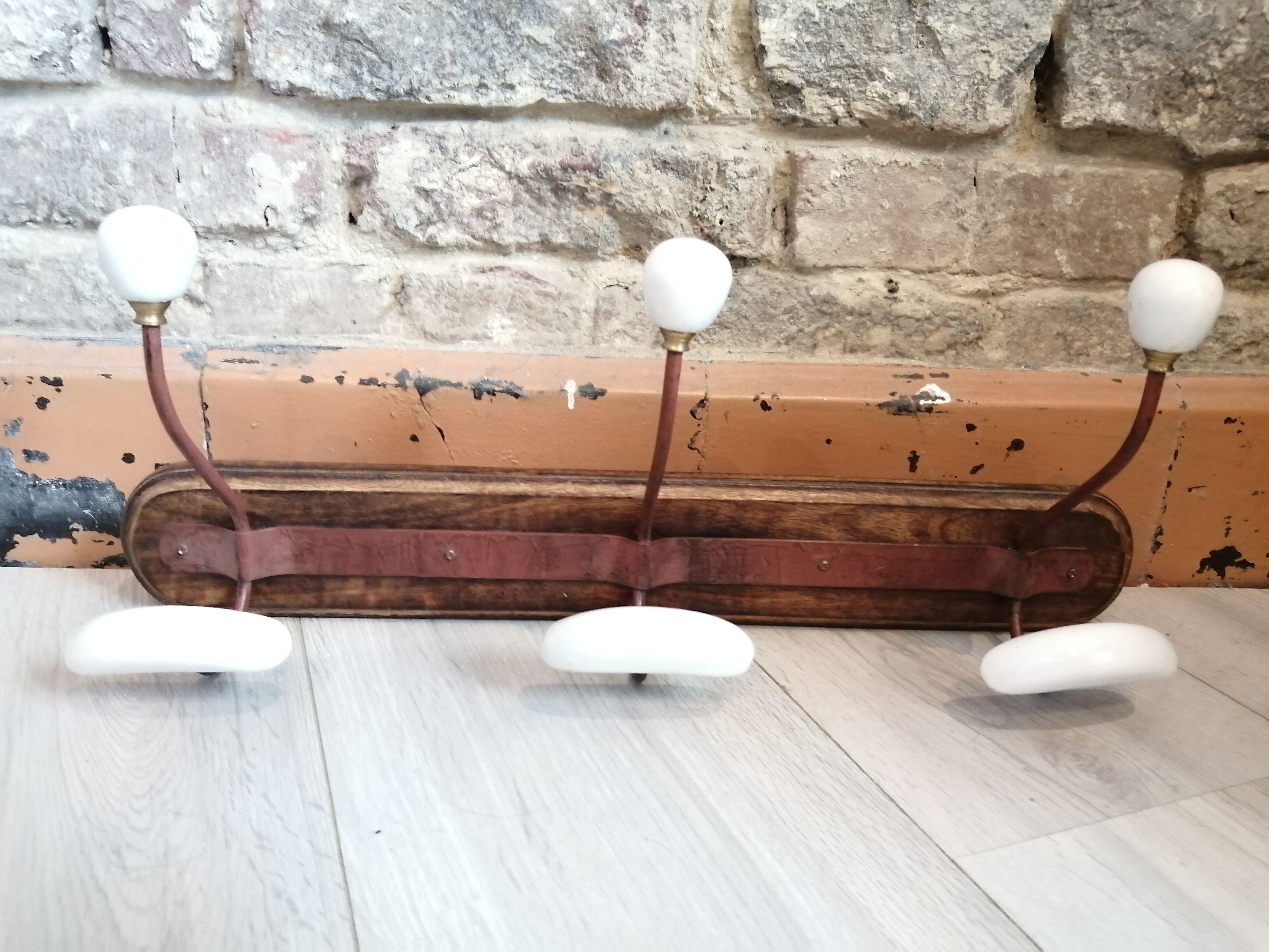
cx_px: 634
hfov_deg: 67.3
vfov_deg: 53.1
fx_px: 953
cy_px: 476
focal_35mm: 26
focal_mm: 3.46
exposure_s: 1/20
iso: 640
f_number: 1.8
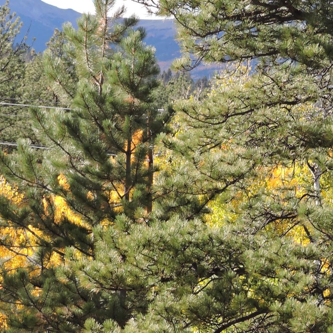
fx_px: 2449
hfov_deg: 7.8
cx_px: 151
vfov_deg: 7.8
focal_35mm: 225
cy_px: 121
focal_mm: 25.9
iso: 250
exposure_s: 1/400
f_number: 4.4
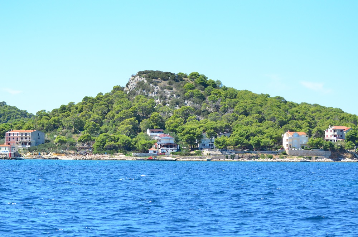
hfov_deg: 19.5
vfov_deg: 13.0
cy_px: 118
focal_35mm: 105
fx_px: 1042
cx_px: 179
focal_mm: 70
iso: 1800
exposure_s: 1/8000
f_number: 4.5
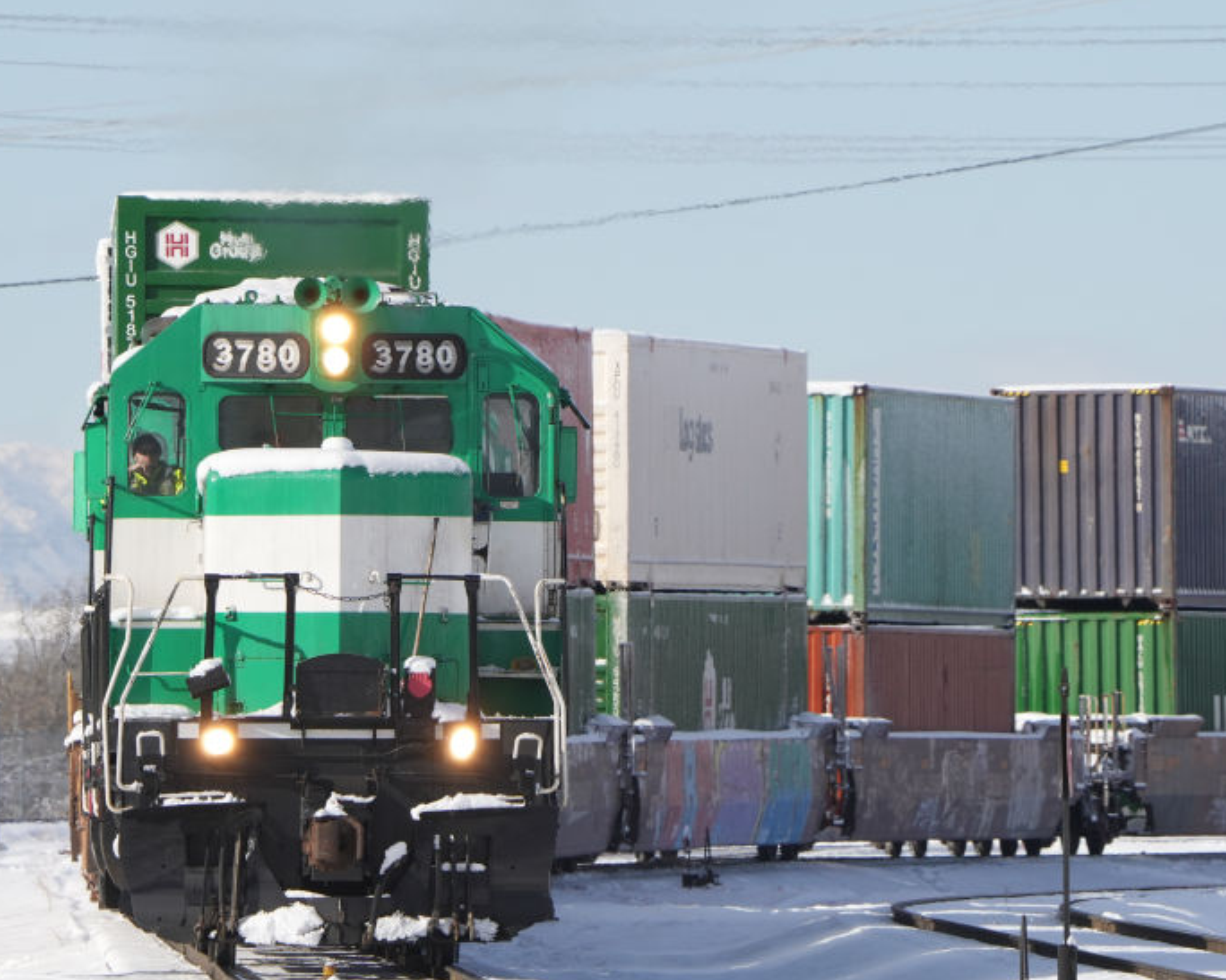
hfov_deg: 2.7
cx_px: 850
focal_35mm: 725
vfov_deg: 2.1
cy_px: 563
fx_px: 26303
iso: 400
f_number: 9
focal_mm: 344
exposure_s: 1/1000
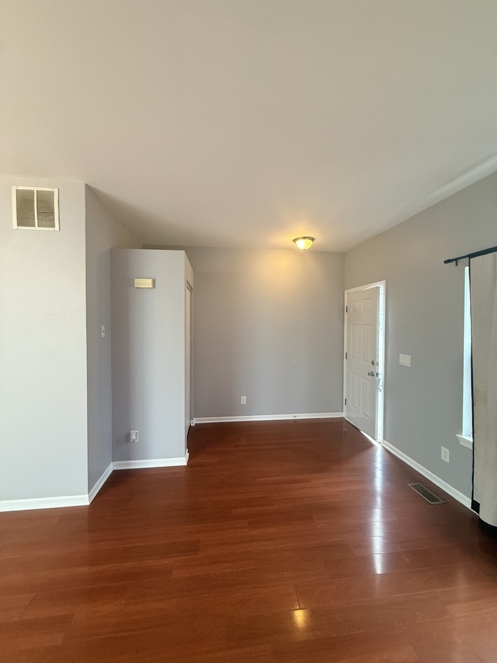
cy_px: 332
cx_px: 248
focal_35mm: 14
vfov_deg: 102.1
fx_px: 268
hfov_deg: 85.7
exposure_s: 1/60
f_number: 2.2
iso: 320
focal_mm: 2.22
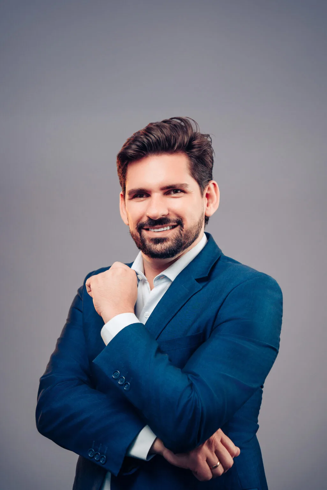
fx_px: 1035
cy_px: 245
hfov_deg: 18.0
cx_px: 164
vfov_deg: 26.6
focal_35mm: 76
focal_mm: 51
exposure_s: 1/200
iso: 1000
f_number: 2.8
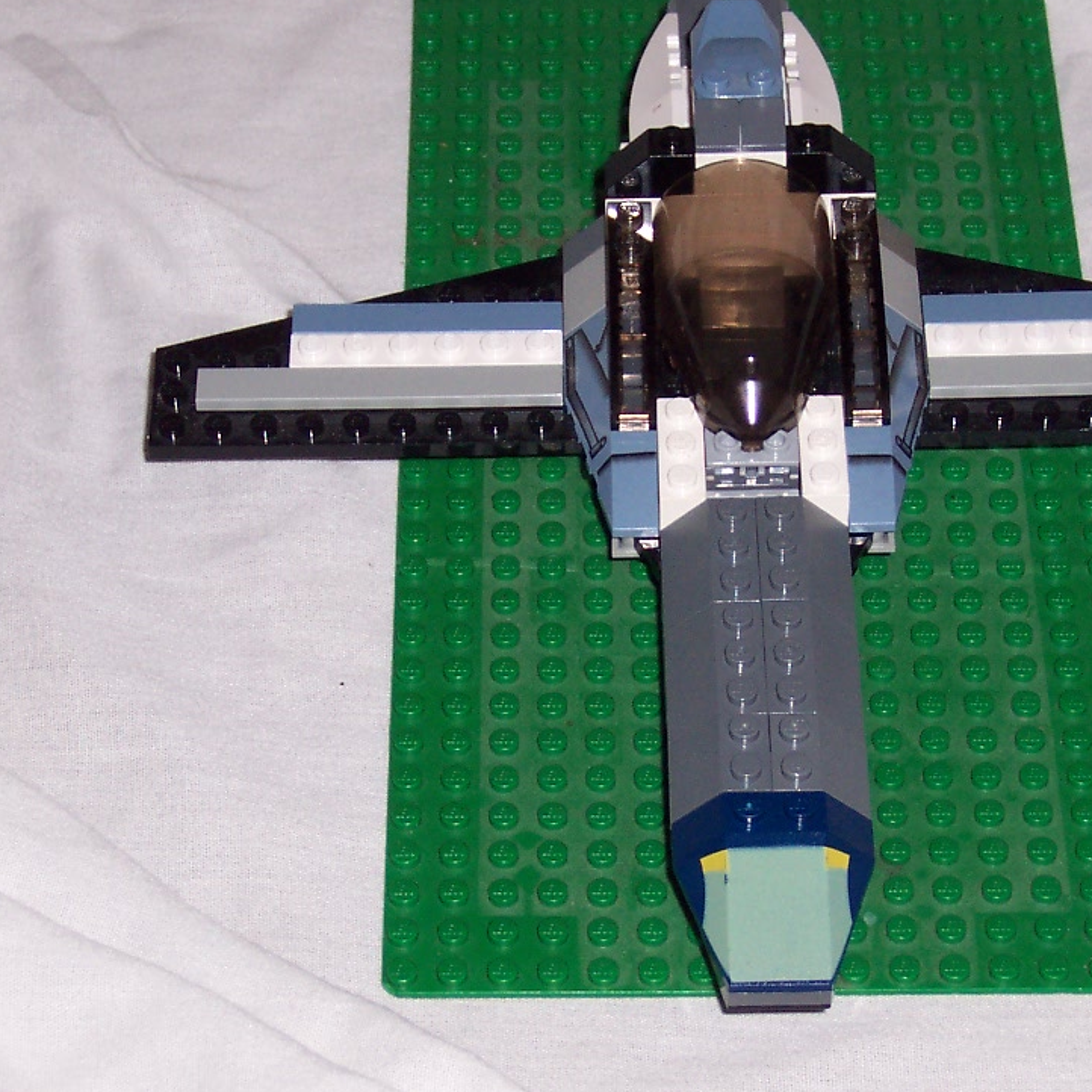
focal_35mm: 144
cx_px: 673
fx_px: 5139
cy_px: 584
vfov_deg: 12.1
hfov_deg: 12.1
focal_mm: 15.2
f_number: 4
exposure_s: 1/90
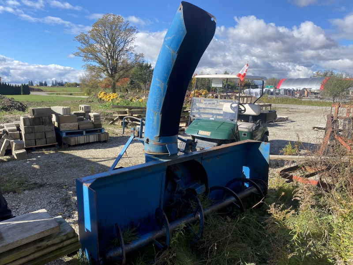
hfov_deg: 67.3
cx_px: 176
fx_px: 265
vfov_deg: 53.1
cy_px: 132
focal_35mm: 26
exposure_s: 1/2105
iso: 32
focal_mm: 4.25
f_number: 1.8
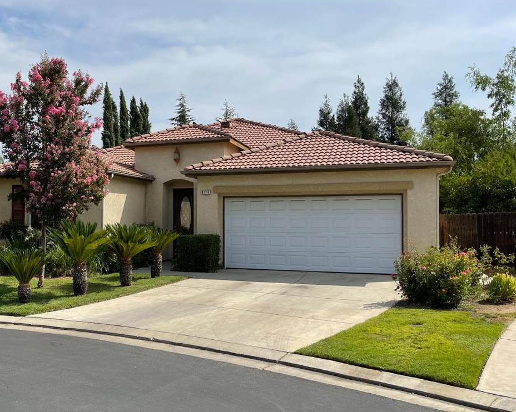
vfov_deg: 42.2
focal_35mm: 35
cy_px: 209
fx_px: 534
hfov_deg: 50.5
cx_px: 167
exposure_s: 1/5917
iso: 32
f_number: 1.6
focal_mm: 5.1
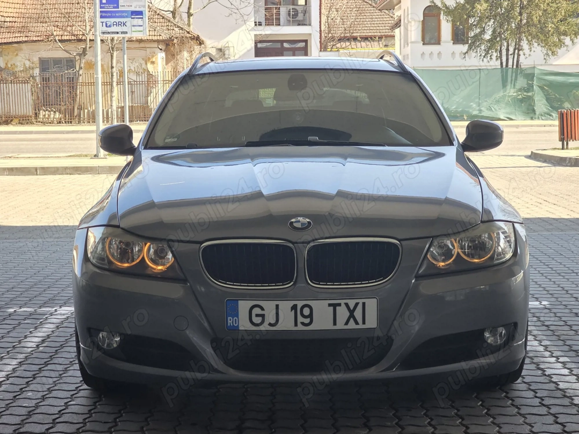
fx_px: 1154
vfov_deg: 21.3
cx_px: 290
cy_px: 217
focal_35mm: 69
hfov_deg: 28.2
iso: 50
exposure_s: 1/215
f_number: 2.4
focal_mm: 7.9
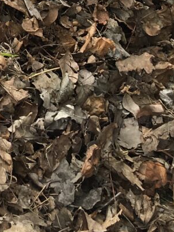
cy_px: -249
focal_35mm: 148
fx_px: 991
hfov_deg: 9.7
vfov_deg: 11.8
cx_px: -107
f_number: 2.2
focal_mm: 4.15
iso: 25
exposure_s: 1/319
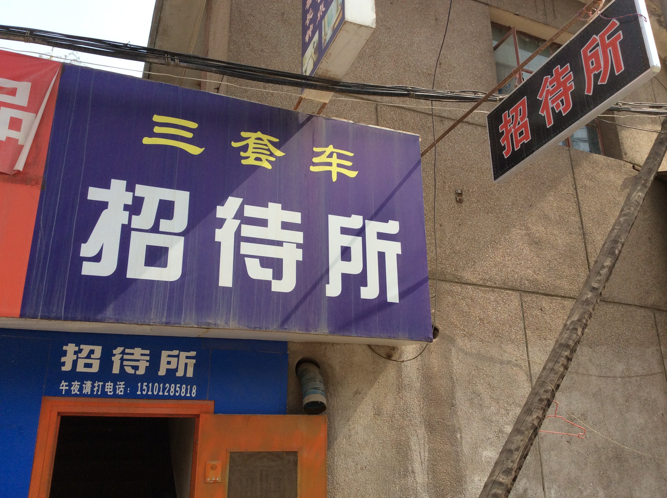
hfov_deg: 55.4
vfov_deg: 42.8
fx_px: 635
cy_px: 249
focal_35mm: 33
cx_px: 334
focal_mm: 3.3
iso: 32
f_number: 2.4
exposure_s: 1/596
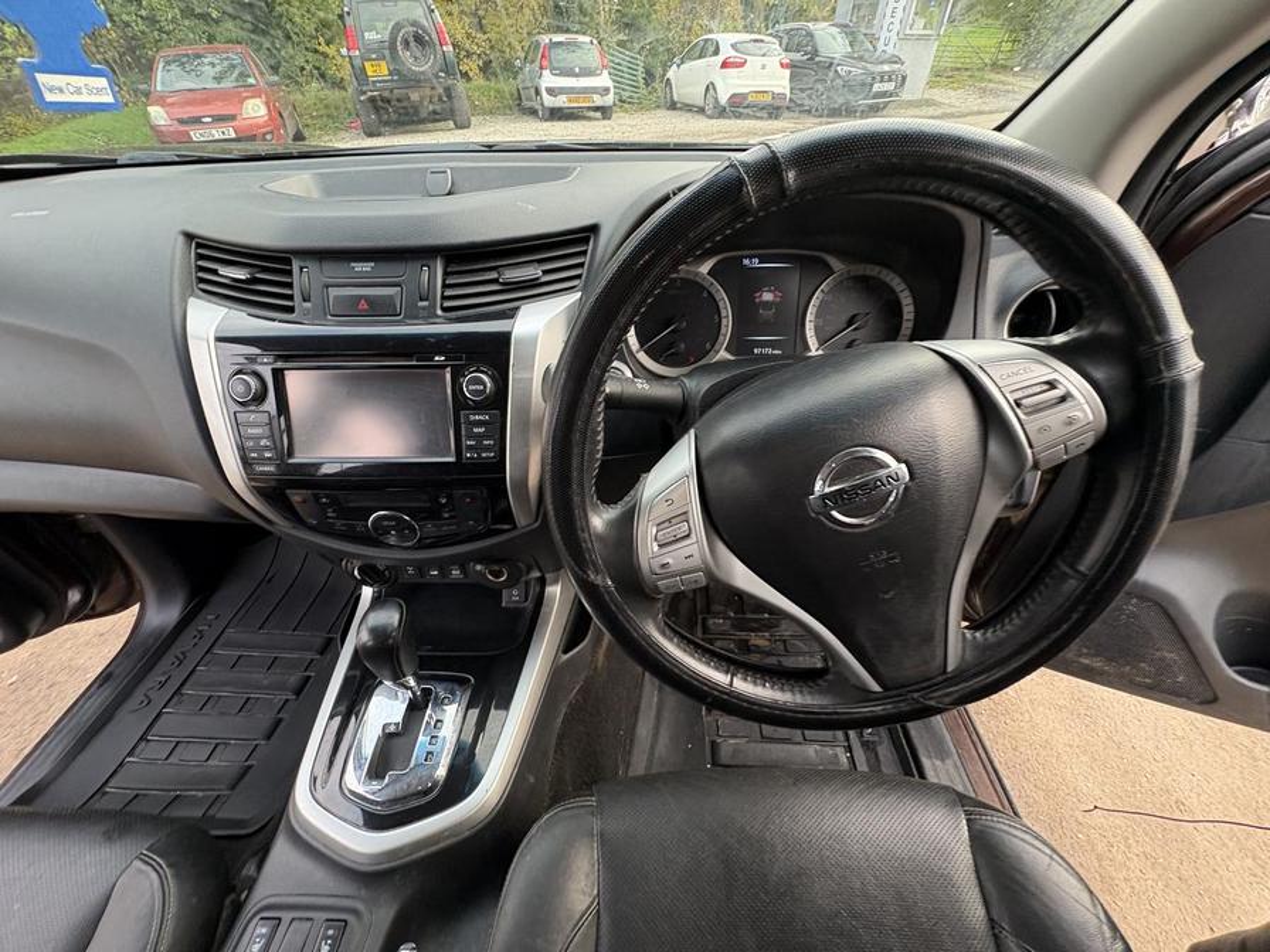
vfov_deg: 85.7
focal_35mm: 14
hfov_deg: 102.1
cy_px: 476
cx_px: 635
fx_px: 514
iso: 200
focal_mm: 2.22
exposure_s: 1/73
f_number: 2.2
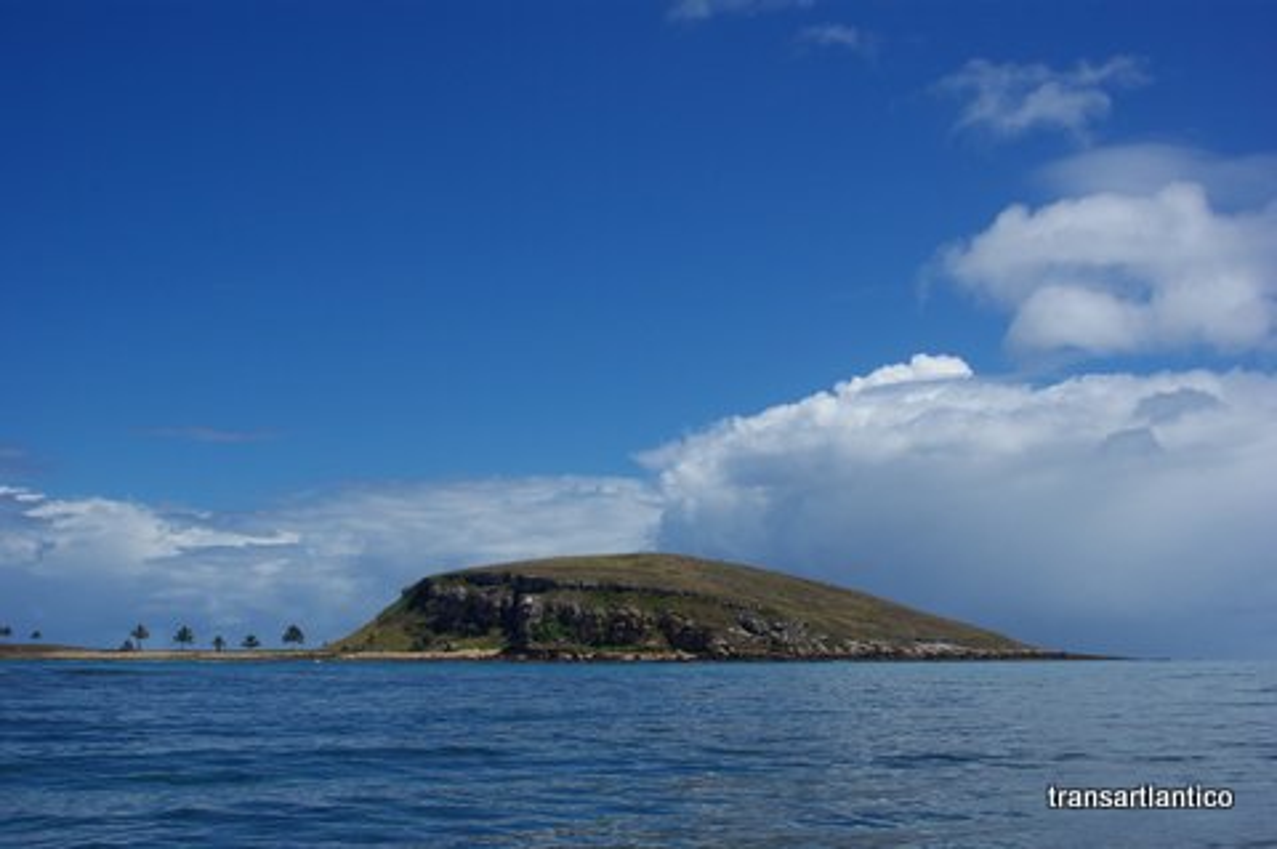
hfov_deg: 46.4
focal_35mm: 42
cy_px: 424
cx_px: 638
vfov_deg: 31.8
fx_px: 1488
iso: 140
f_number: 8
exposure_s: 1/750
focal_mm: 28
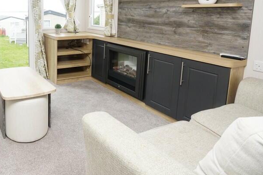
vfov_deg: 45.6
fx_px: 197
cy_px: 36
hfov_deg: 60.5
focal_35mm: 27
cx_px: 43
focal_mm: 16
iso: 2000
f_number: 16
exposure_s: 1/60
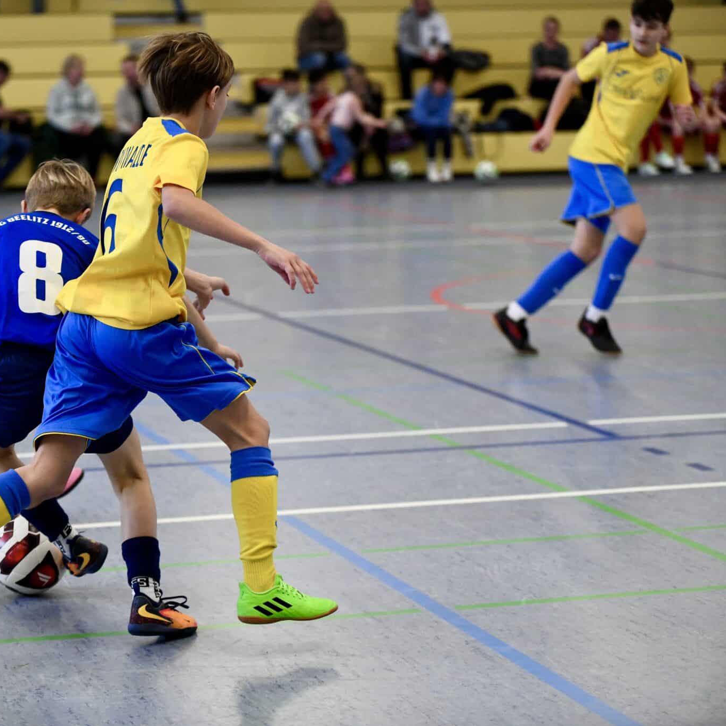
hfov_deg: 15.1
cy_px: 363
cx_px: 225
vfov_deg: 15.2
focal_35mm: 115
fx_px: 2729
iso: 5000
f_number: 2.8
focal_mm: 90
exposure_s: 1/1250
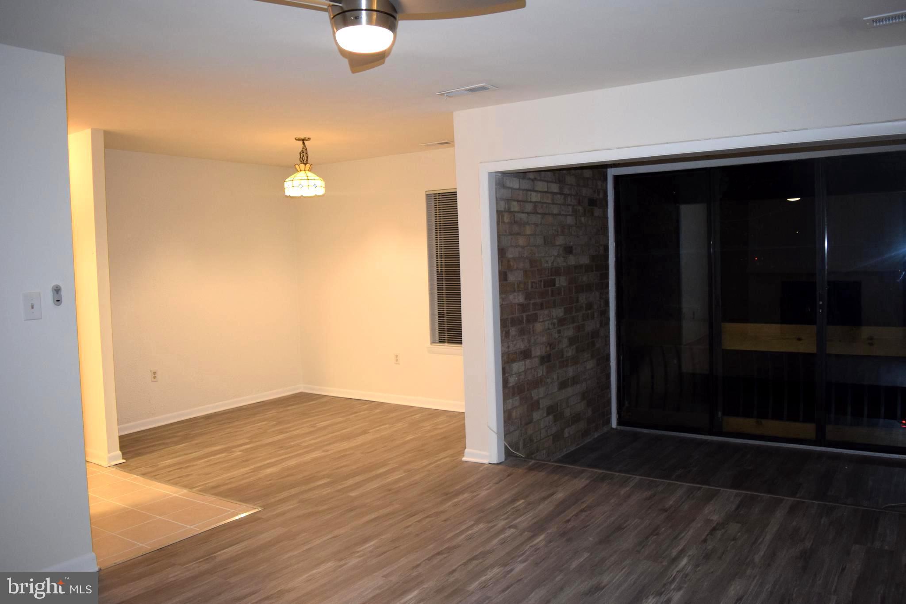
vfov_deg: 47.9
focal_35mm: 27
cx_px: 453
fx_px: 679
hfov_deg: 67.4
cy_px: 302
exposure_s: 1/60
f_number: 3.5
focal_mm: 18
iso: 1100
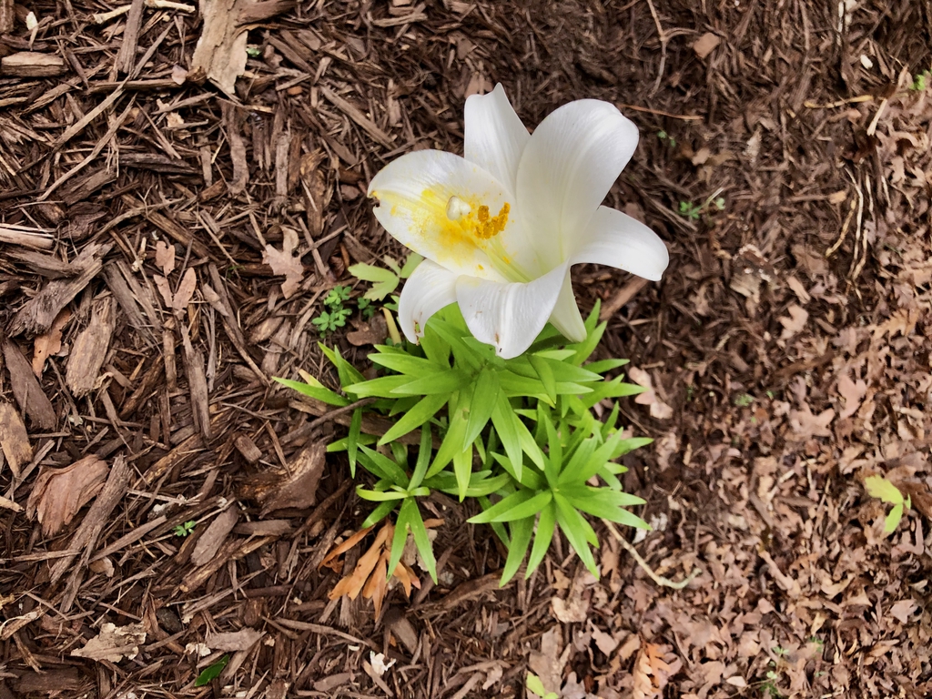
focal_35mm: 28
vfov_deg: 49.7
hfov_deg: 63.4
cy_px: 350
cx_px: 466
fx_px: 754
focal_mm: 3.99
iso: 25
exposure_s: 1/30
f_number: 1.8
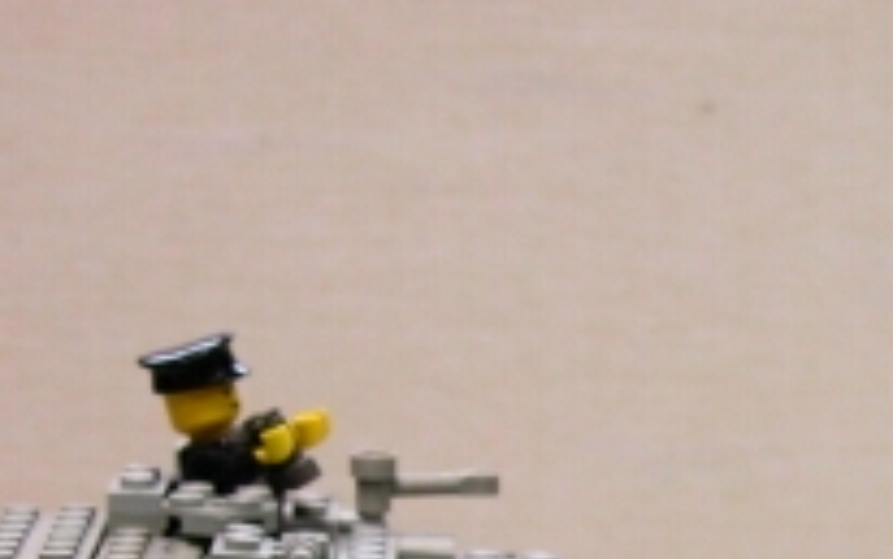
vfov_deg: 6.0
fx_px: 5284
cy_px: 992
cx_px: 663
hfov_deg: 9.6
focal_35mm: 217
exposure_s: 1/38.1
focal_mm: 16.8
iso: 100
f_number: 3.2
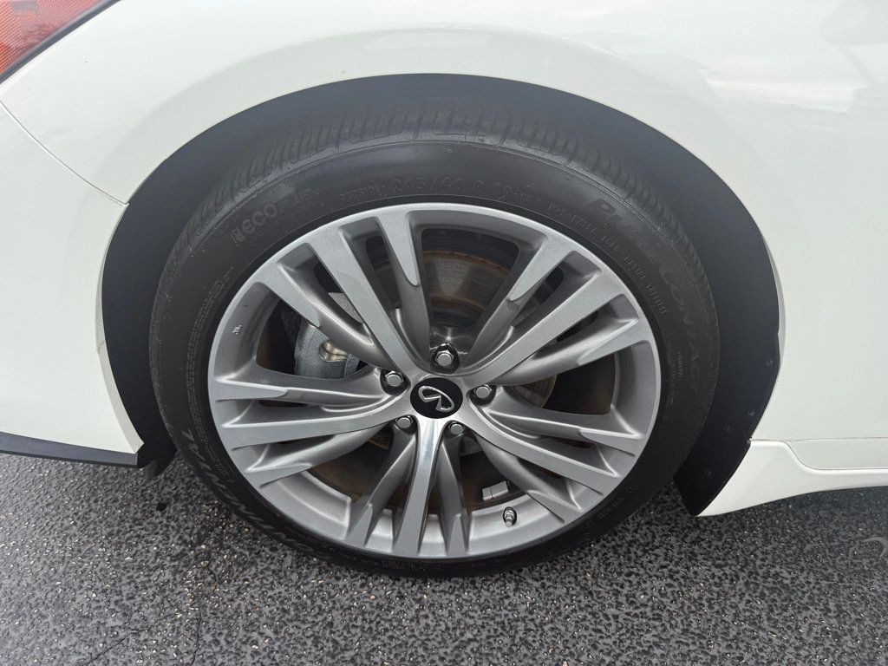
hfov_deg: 71.6
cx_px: 444
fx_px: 616
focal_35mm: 24
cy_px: 333
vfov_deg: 56.8
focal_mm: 6.76
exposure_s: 1/1585
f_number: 1.78
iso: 80
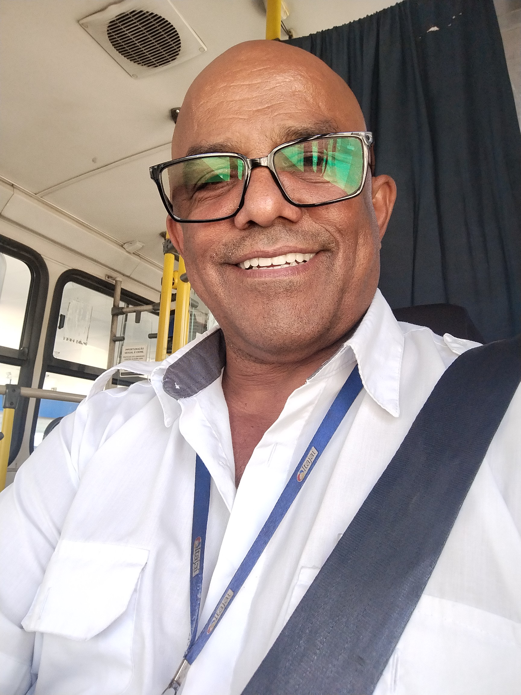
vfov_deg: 71.6
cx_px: 260
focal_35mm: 24
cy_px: 348
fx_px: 482
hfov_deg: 56.8
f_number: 2.4
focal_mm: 3.26
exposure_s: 1/120
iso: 80
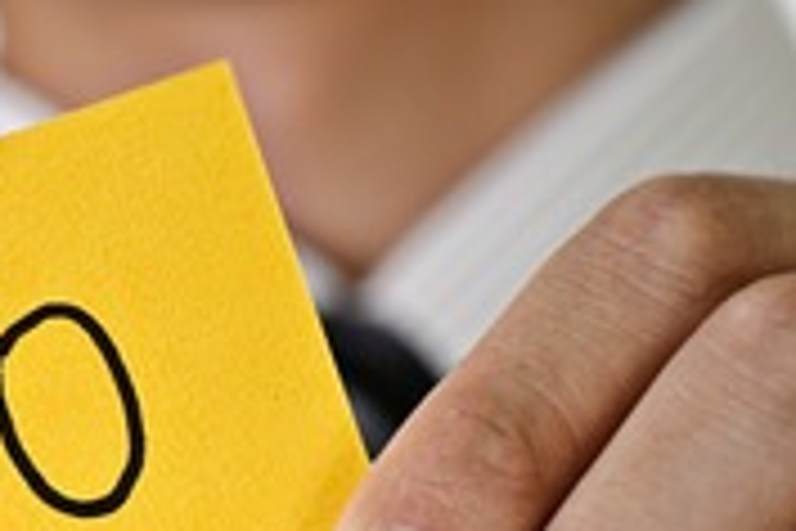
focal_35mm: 418
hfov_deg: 4.9
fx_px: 9242
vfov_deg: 3.3
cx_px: -272
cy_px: 369
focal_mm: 90
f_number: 9
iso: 100
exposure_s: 1/160
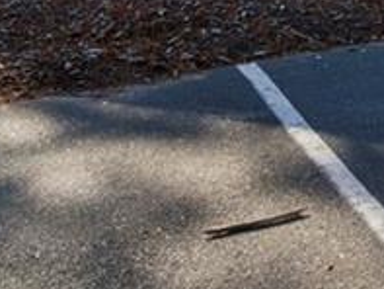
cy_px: -296
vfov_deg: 12.8
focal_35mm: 100
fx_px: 1110
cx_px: 789
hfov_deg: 15.4
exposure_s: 1/500
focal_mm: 20
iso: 2000
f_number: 11
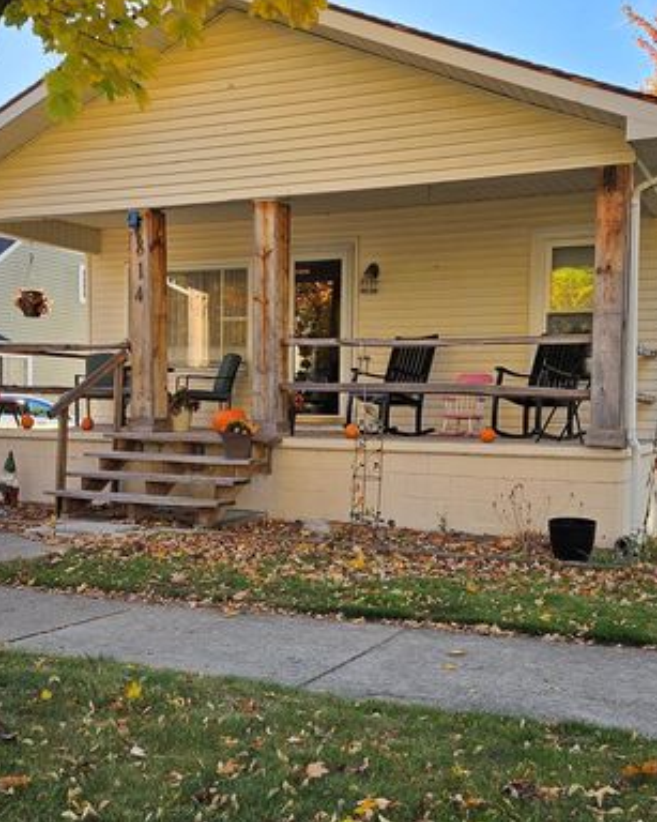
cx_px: 385
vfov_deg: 46.8
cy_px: 453
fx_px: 948
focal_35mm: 39
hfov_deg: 38.1
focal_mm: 5.4
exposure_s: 1/387
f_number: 1.8
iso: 25
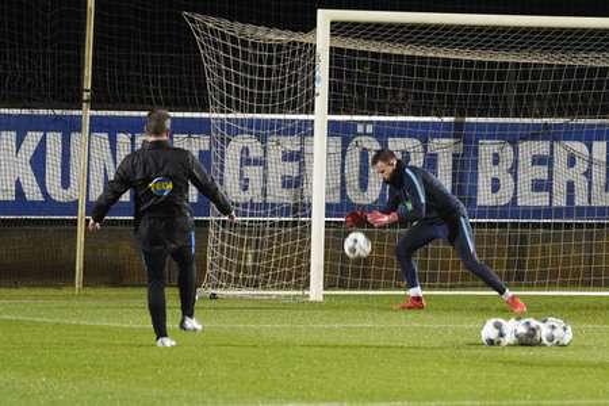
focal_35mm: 310
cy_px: 203
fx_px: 5244
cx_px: 304
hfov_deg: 6.6
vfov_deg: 4.4
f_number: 5.6
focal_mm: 310
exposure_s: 1/160
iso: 4000
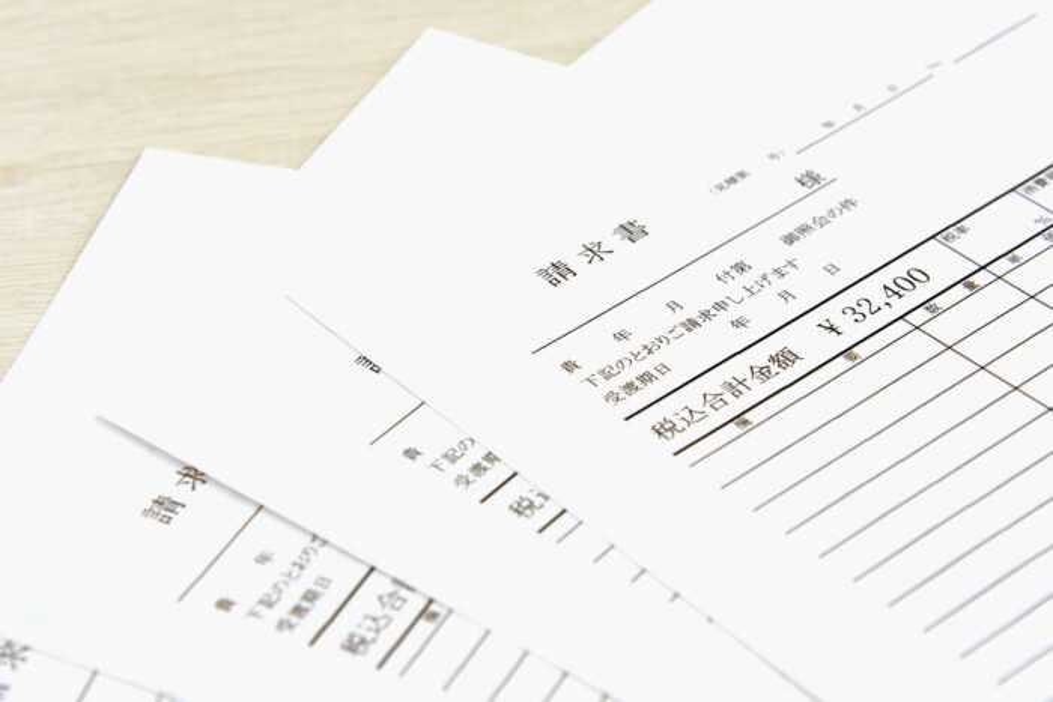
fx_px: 3393
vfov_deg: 11.8
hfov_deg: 17.6
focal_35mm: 116
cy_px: 351
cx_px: 526
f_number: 10
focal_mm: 116
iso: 500
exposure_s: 1/50
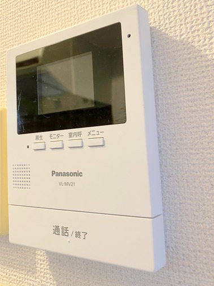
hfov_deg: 45.3
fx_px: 256
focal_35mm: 31
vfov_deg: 58.3
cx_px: 91
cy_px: 129
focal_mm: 4.25
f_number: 1.8
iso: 160
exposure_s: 1/50
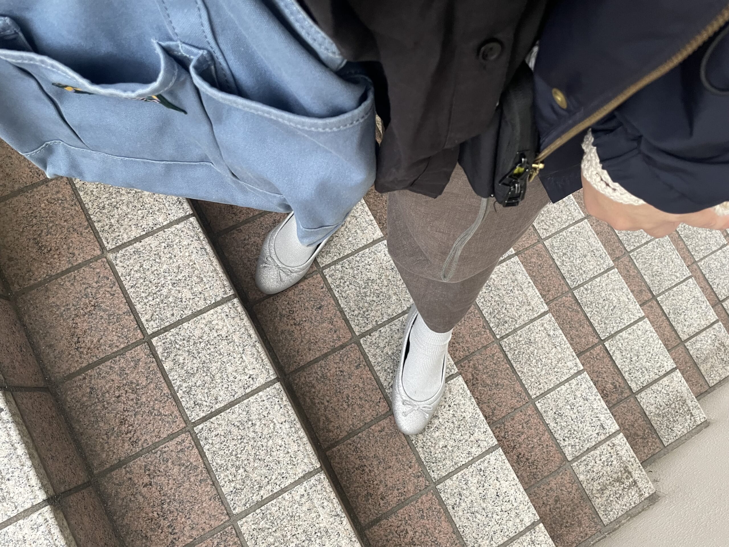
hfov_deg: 67.3
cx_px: 364
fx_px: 548
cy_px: 274
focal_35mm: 26
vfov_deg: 53.1
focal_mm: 4.2
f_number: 1.6
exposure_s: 1/65
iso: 125
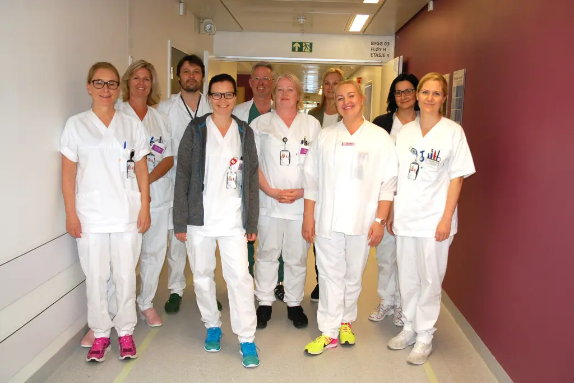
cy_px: 192
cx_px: 287
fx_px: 574
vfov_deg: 36.8
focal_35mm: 36
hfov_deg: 53.1
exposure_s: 1/60
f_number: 3.8
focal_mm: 24
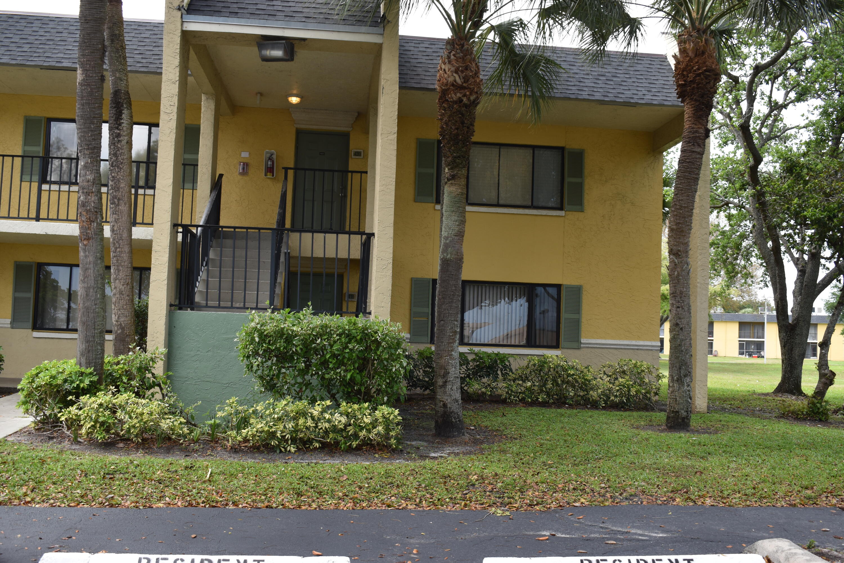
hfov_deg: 51.3
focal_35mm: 38
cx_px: 422
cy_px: 282
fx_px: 879
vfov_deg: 35.5
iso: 200
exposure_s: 1/250
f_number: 5.6
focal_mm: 25
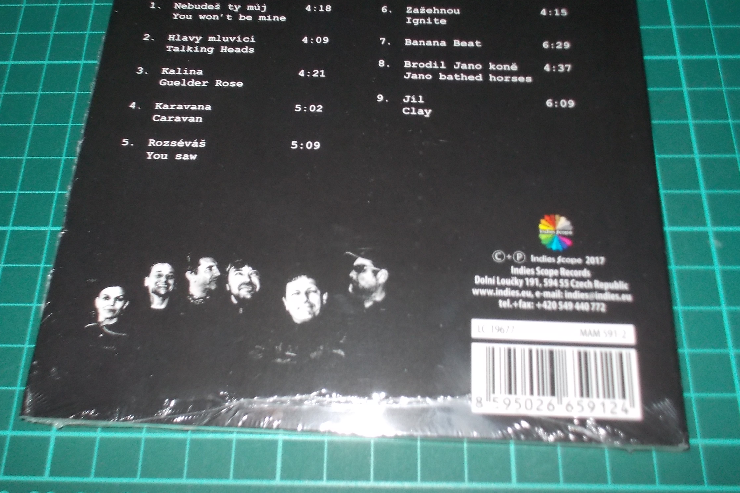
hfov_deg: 49.6
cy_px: 216
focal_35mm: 39
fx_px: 802
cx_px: 370
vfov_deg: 34.2
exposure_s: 1/30
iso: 200
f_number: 3.7
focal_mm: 5.2
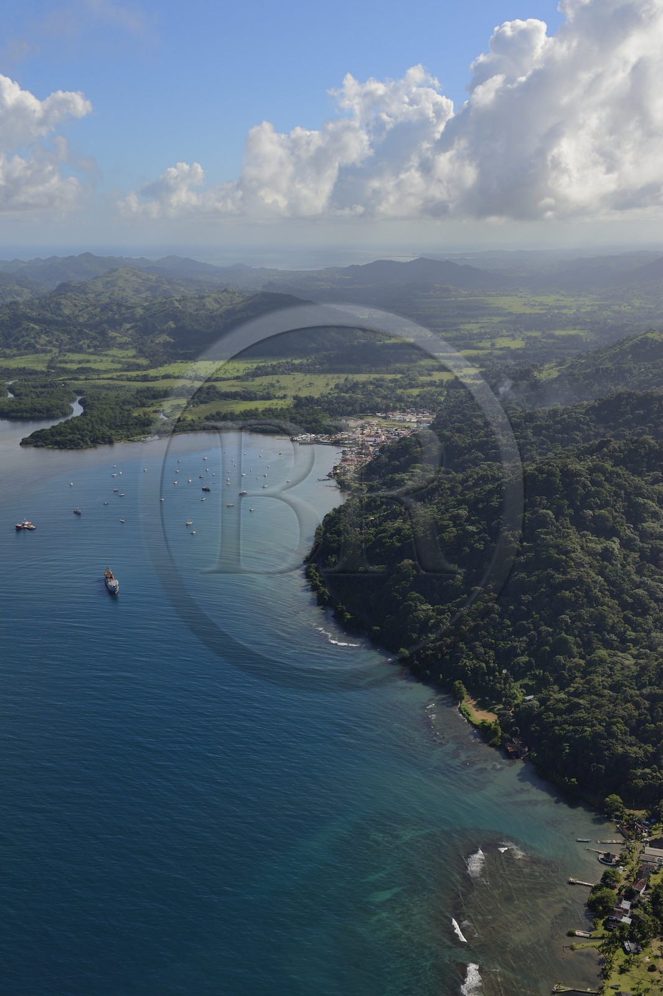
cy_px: 498
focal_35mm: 42
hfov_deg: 31.9
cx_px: 332
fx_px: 1161
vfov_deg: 46.4
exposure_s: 1/800
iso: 200
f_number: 9
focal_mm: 42
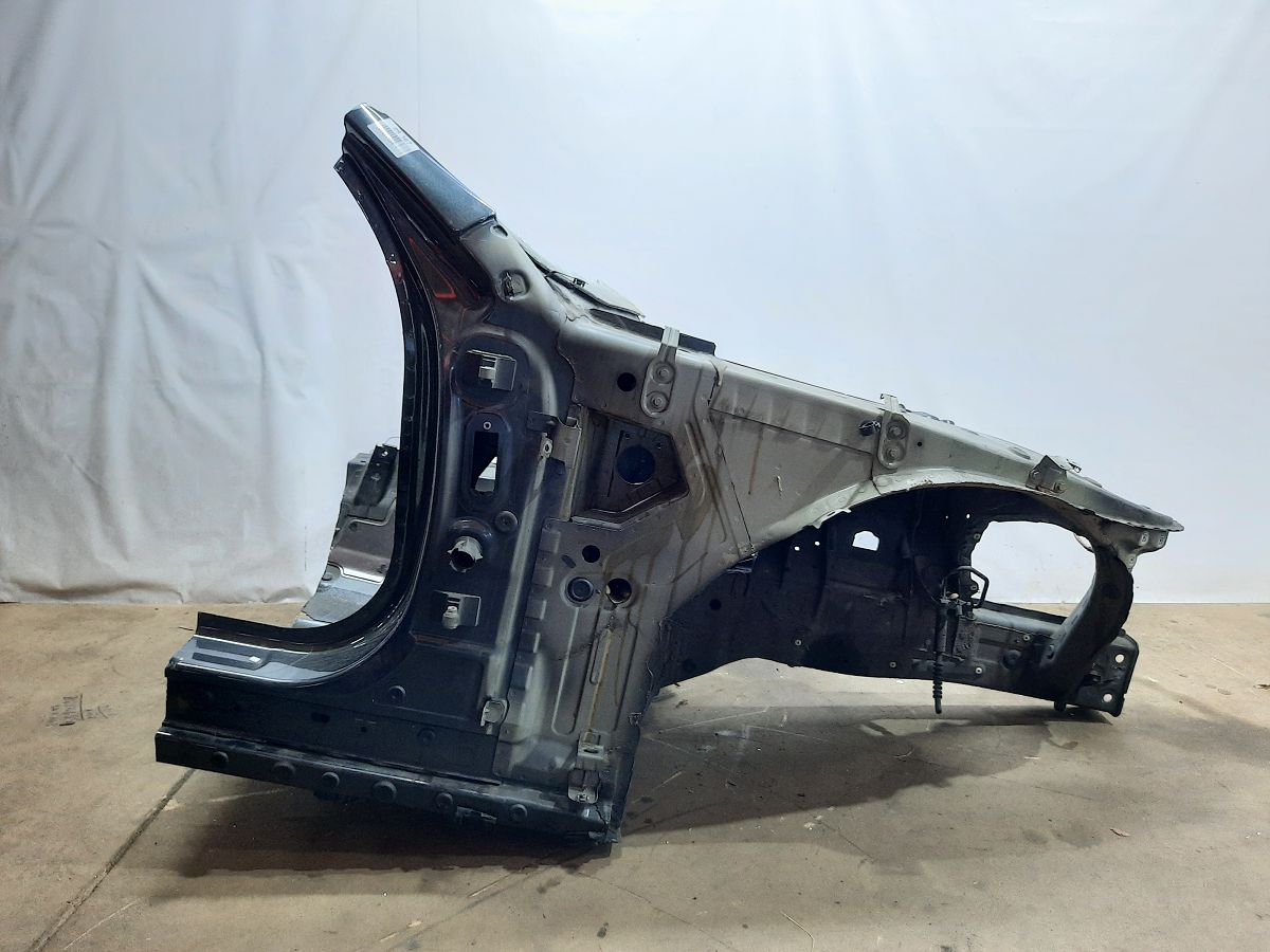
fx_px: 917
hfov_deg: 69.4
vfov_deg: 54.9
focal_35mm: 25
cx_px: 635
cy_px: 476
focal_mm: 4.6
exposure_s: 1/50
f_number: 2
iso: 320
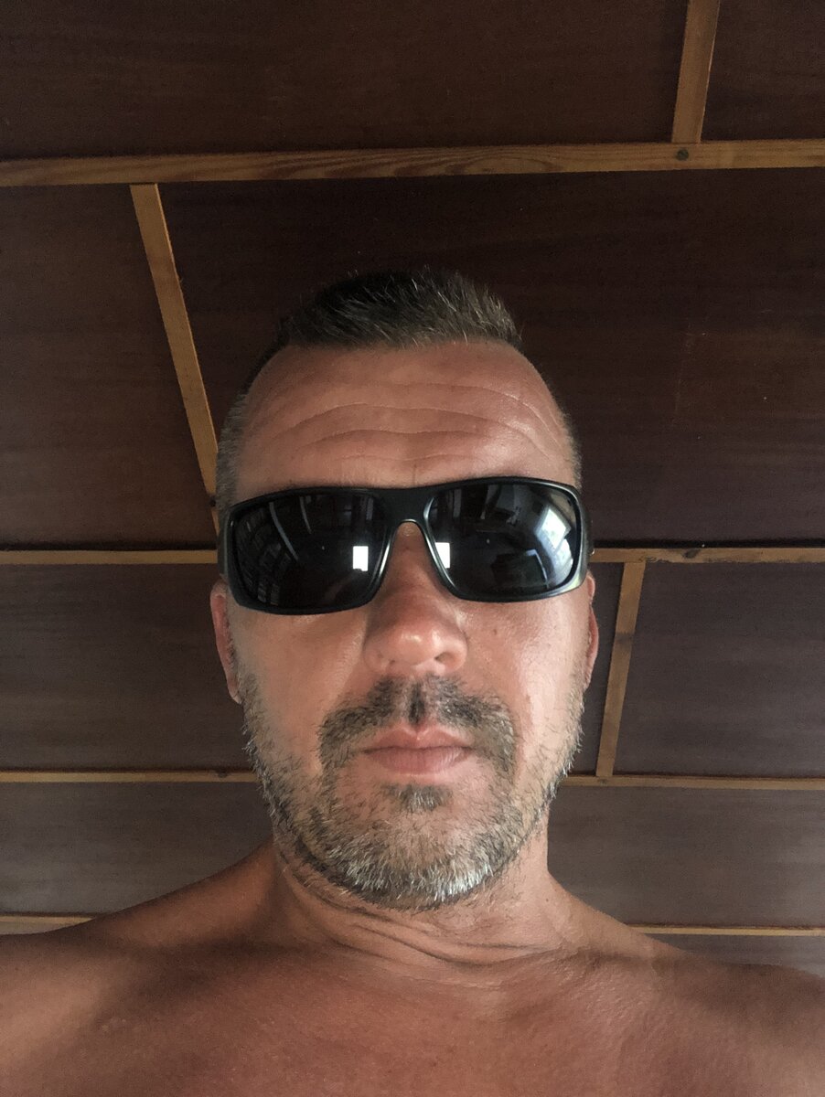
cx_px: 412
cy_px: 548
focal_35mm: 32
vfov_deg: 56.8
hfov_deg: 44.2
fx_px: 1015
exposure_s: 1/20
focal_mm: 2.87
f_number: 2.2
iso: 320
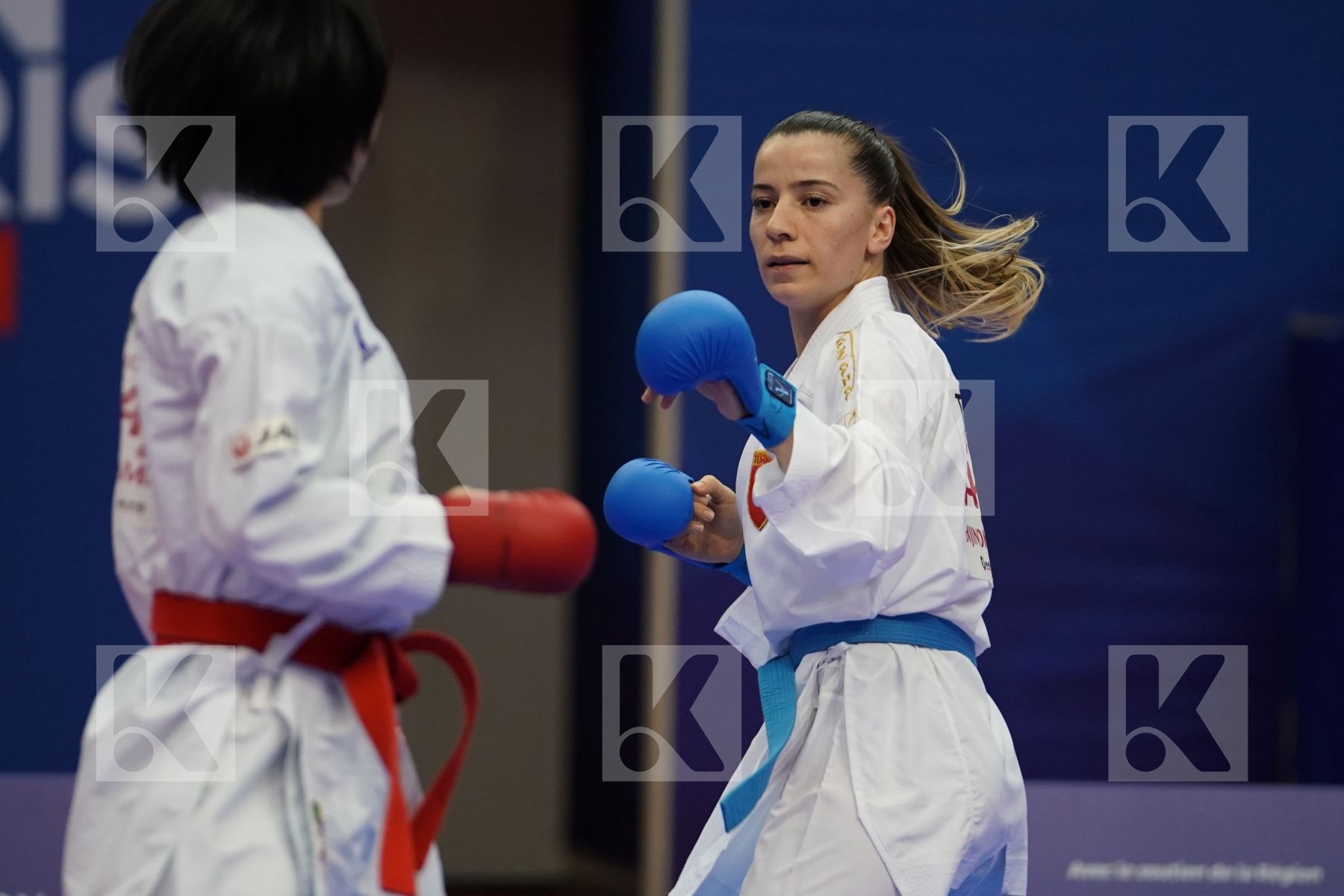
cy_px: 448
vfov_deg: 5.3
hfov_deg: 7.9
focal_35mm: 261
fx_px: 9743
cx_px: 672
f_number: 2.8
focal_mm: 174
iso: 2000
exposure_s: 1/1000
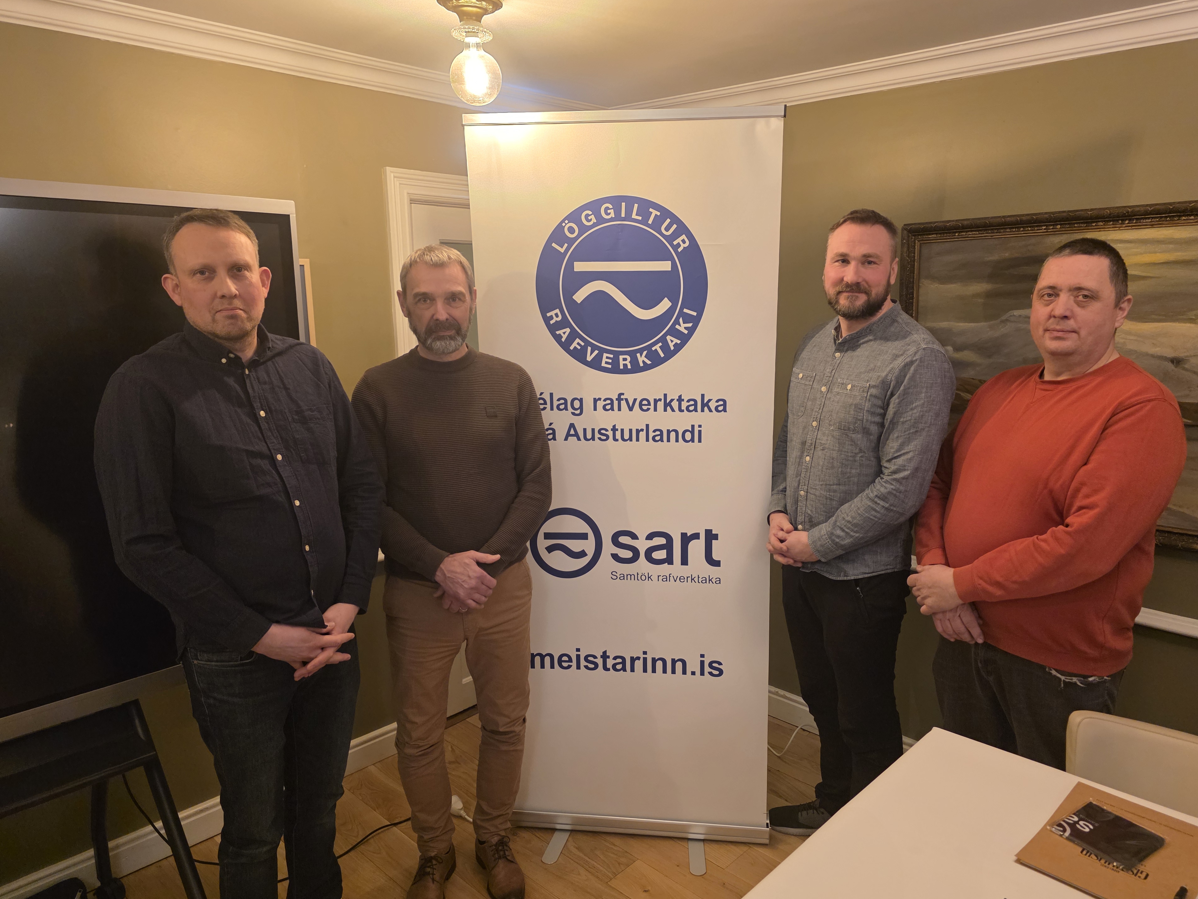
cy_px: 455
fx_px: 831
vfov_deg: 56.8
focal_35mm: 24
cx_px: 623
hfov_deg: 71.6
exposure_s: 1/100
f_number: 1.7
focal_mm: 6.3
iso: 640
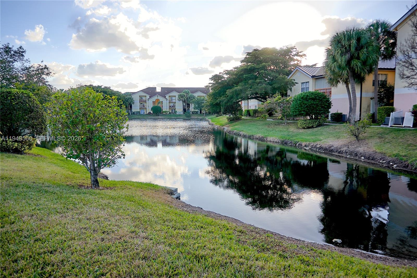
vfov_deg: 53.1
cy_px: 139
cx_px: 208
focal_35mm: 24
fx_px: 278
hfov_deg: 73.8
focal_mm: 16
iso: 100
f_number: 3.5
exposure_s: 1/640
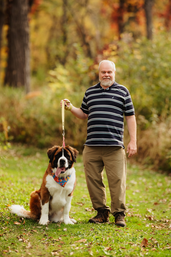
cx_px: 86
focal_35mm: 135
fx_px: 963
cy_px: 128
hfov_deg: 10.1
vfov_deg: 15.2
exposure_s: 1/1000
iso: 250
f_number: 1.8
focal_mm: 135
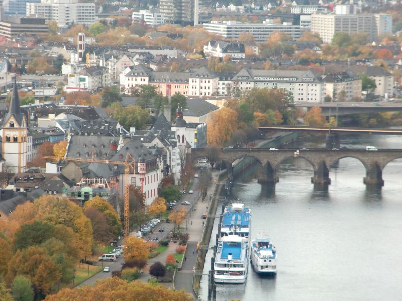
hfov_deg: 8.2
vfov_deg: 6.2
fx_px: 2787
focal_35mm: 240
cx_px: 201
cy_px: 150
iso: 160
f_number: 5.8
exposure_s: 1/250
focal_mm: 43
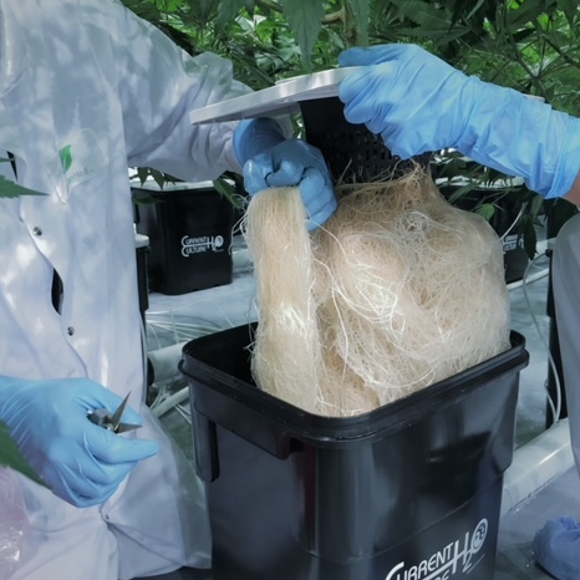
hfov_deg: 48.4
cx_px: 315
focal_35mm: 34
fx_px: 645
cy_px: 290
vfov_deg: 48.5
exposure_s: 1/123
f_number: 1.8
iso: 25
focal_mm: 3.99
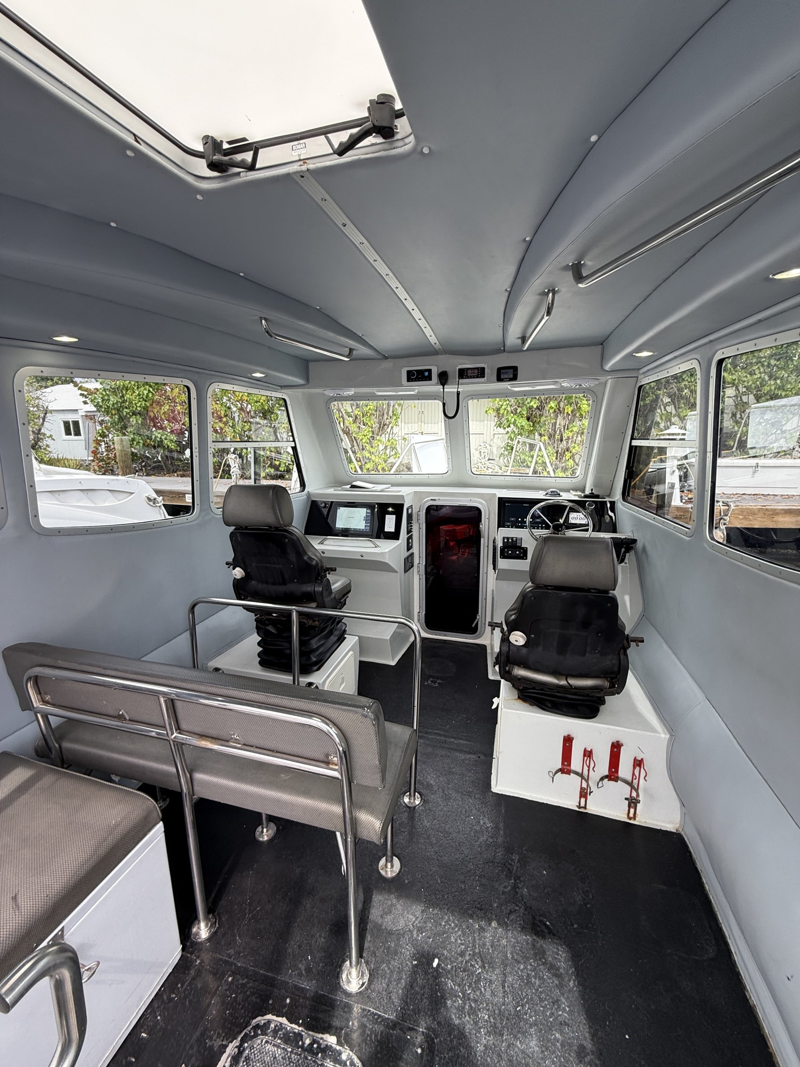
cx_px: 400
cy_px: 534
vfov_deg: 102.1
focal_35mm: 14
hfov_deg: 85.7
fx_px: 431
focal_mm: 2.22
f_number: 2.2
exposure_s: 1/346
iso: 64
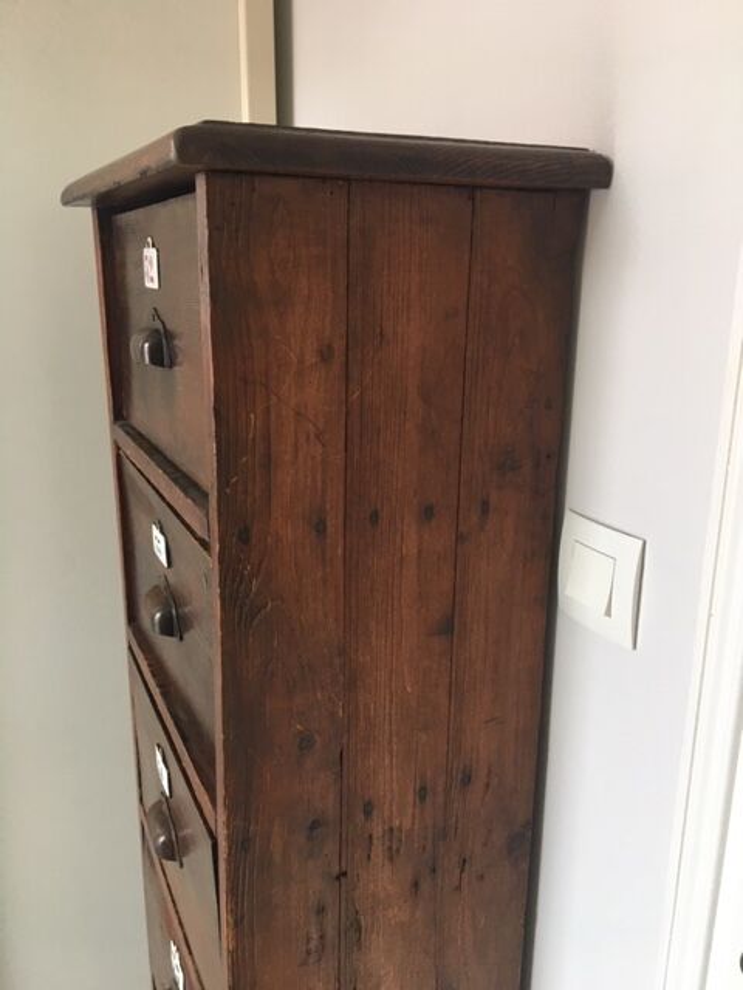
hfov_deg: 48.2
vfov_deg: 61.7
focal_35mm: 29
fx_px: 830
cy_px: 495
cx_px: 372
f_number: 2.2
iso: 50
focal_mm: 4.15
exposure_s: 1/33
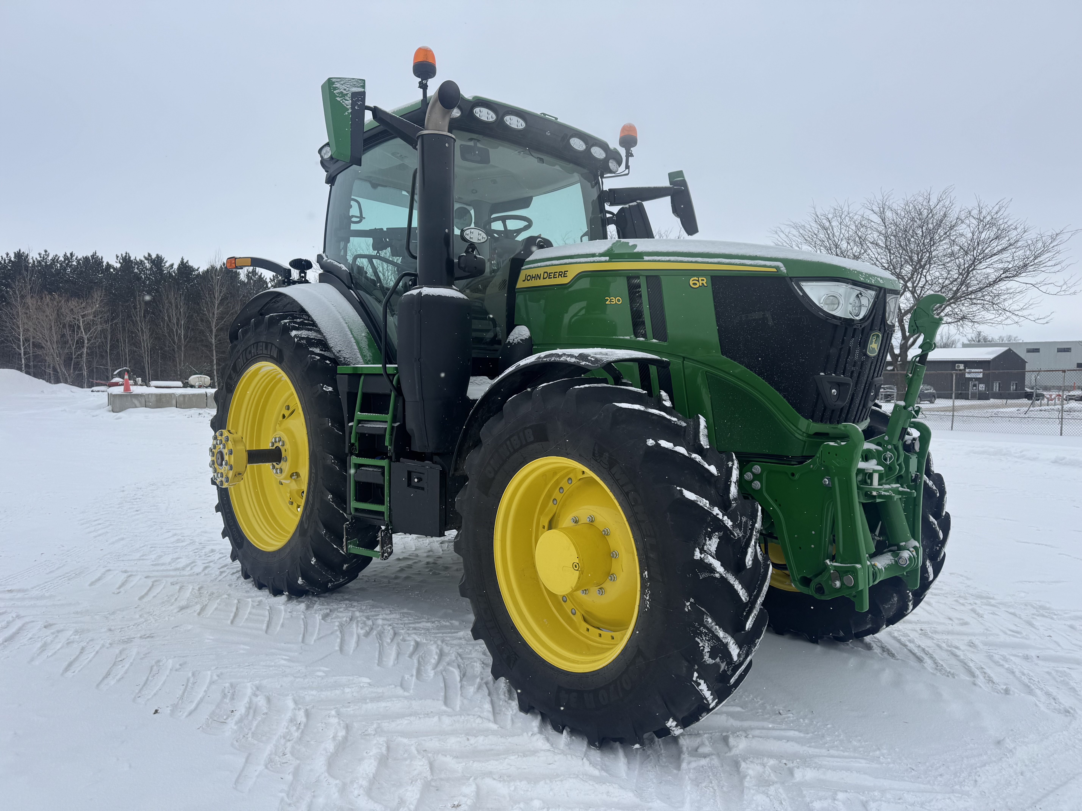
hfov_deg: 71.6
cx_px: 541
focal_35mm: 24
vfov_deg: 56.8
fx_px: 750
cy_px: 406
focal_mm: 6.76
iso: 80
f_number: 1.78
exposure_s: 1/3247
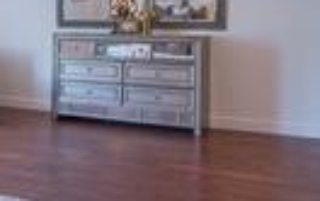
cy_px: 24
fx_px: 454
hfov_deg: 37.3
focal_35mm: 52
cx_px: 61
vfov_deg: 24.3
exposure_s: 1/1.67
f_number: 22
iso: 200
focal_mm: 15
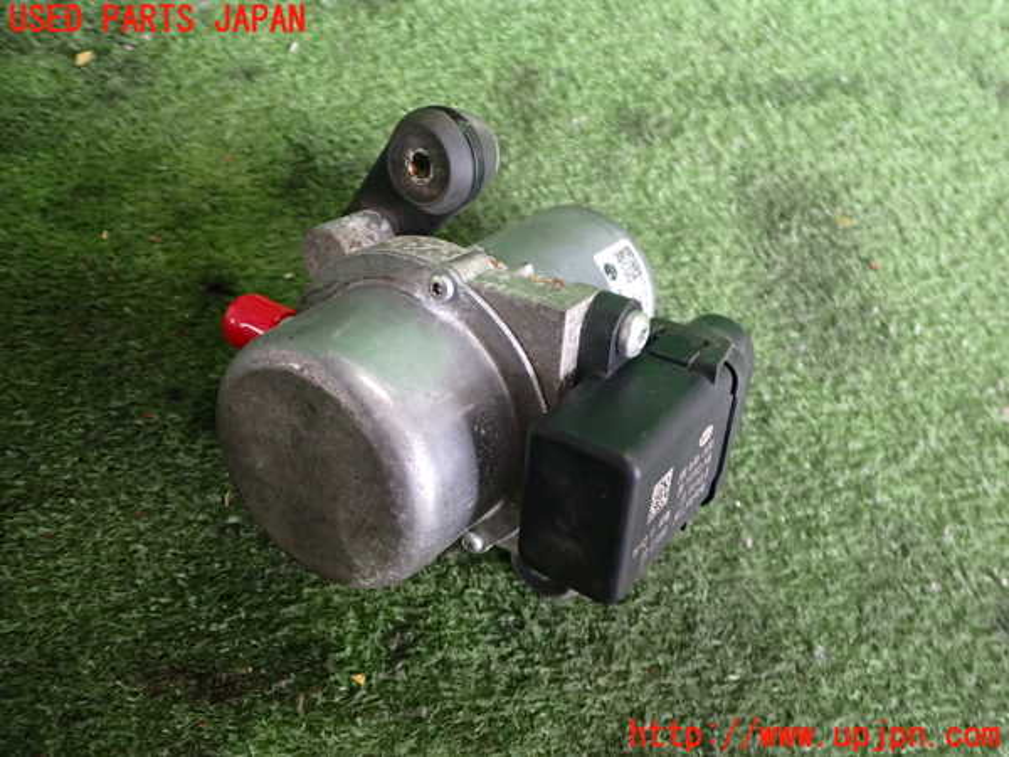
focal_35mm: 30
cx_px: 504
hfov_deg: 60.0
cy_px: 378
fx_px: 874
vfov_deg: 46.8
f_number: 2.3
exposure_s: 1/60
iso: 400
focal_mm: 5.4
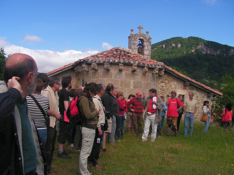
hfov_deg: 51.4
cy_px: 88
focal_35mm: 36
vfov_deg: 39.7
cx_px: 117
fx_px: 243
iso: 64
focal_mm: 6
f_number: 3.2
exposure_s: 1/640
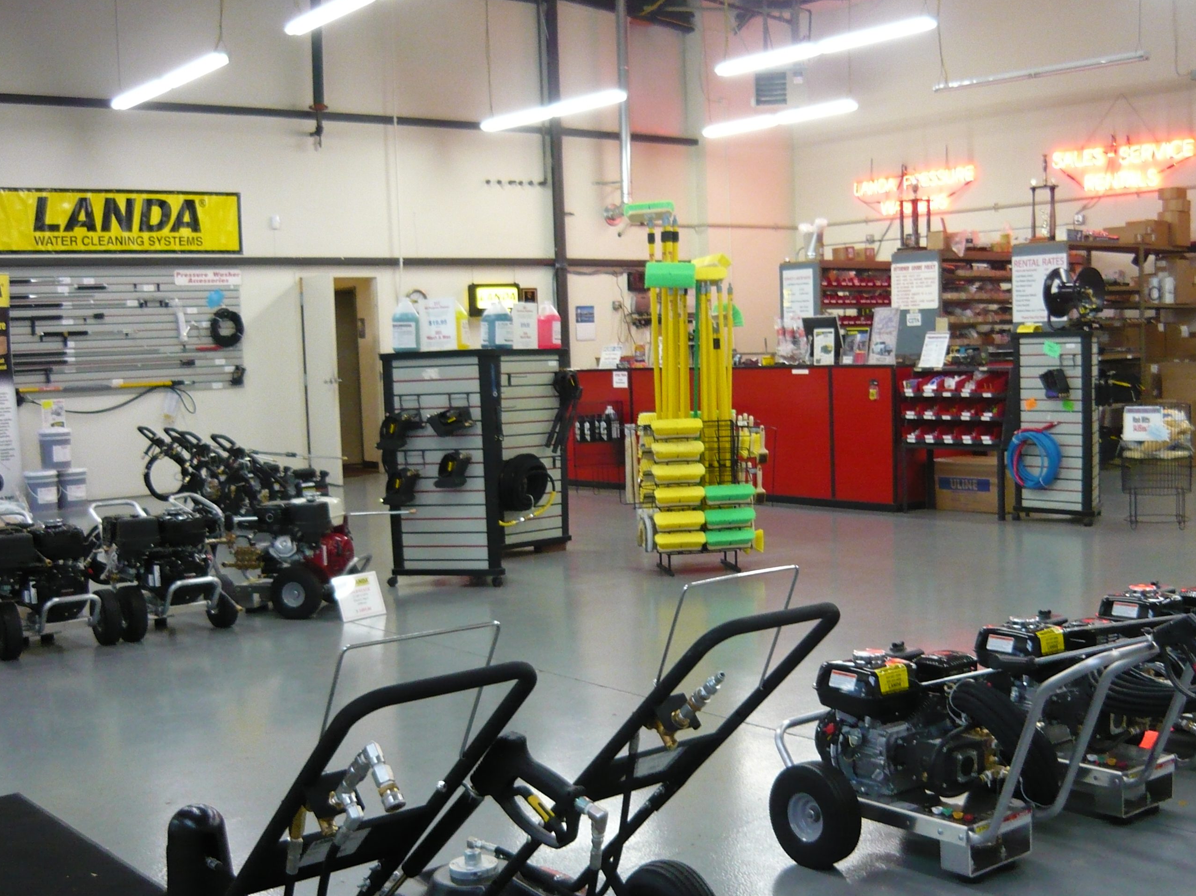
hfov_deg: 44.7
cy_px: 478
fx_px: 1451
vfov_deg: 34.3
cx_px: 676
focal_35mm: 42
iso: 320
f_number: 2.8
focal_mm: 5.5
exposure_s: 1/30
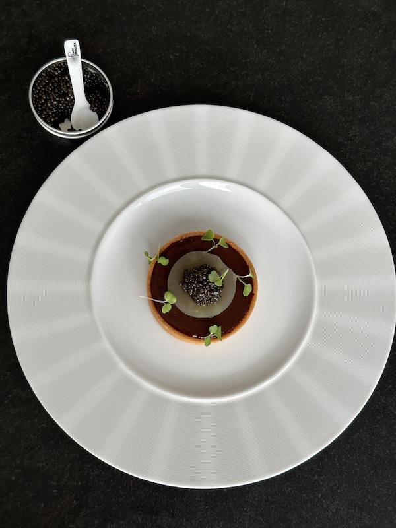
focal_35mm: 48
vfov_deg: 39.7
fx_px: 732
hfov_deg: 30.3
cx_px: 198
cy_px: 264
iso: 64
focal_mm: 6.86
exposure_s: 1/330
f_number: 1.78
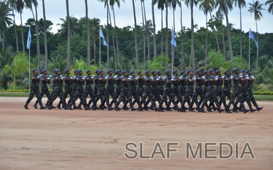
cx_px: 136
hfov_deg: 16.6
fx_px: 937
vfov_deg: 10.4
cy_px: 85
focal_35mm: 126
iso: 250
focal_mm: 82
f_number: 5.6
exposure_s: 1/125
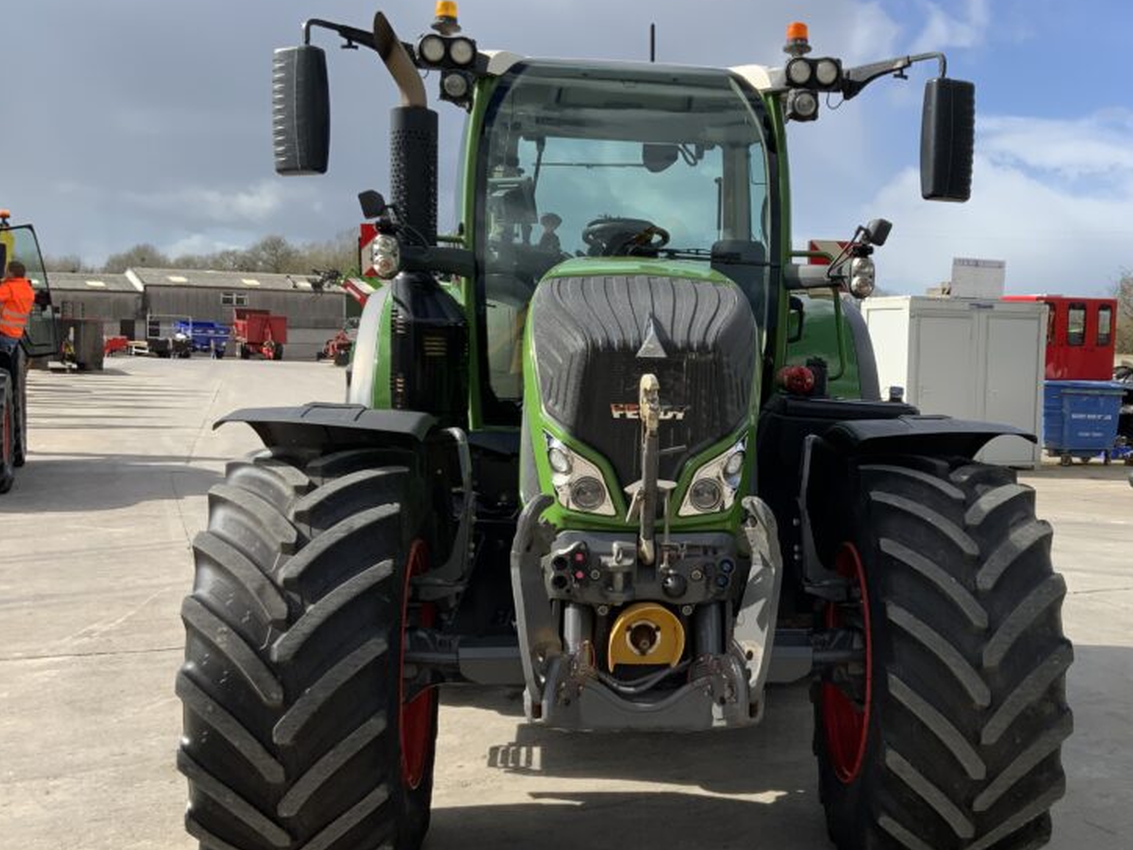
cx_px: 736
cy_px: 452
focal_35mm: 41
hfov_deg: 45.2
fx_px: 1342
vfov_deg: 35.1
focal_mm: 3
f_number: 1.8
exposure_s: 1/1675
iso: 16
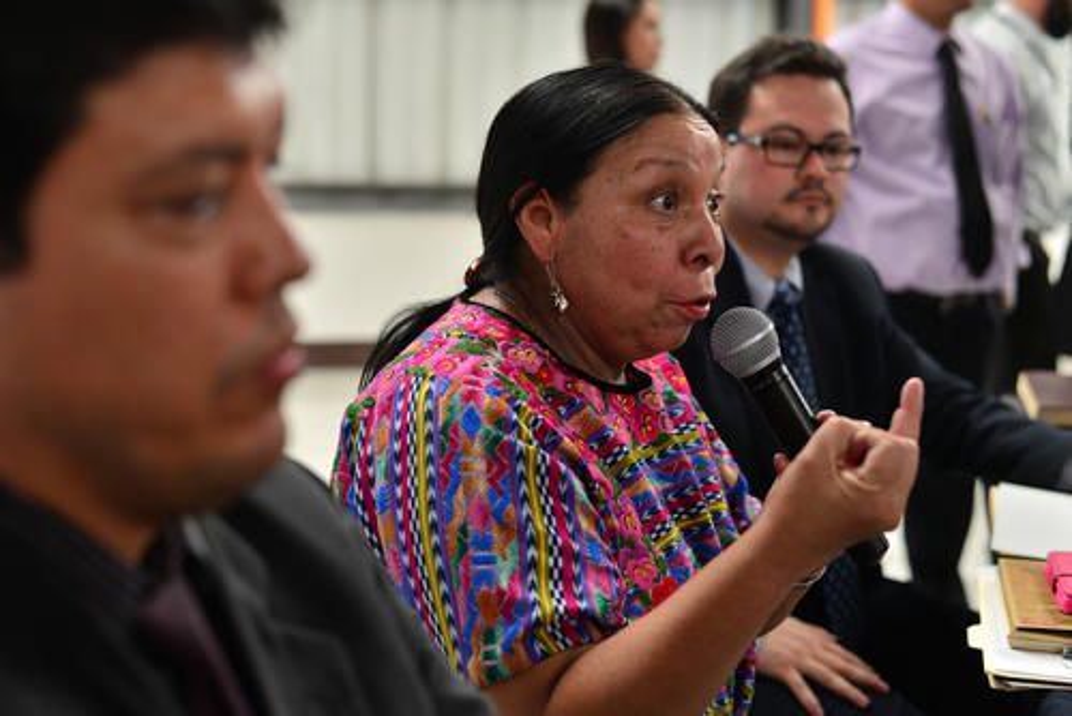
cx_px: 536
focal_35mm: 50
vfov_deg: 27.0
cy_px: 358
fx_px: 1490
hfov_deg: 39.6
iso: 640
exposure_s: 1/320
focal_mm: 50
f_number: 3.2
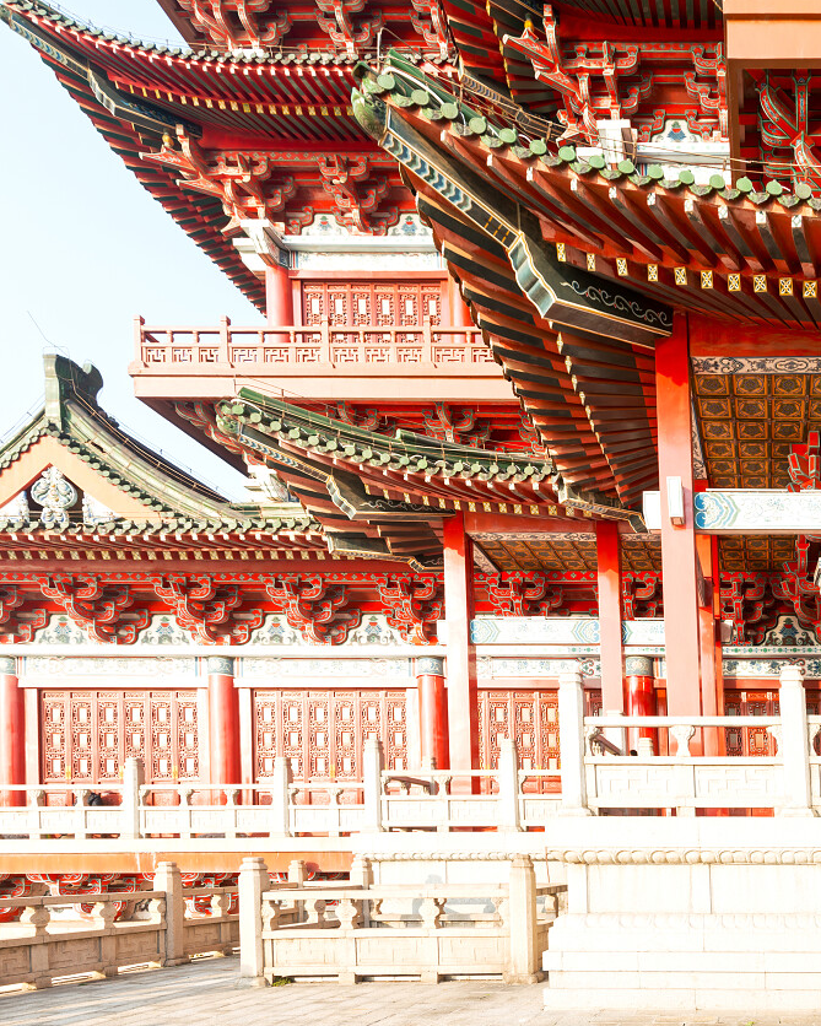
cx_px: 342
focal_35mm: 23
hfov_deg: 60.5
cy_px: 519
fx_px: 698
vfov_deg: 72.6
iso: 100
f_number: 7.1
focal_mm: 16
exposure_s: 1/60
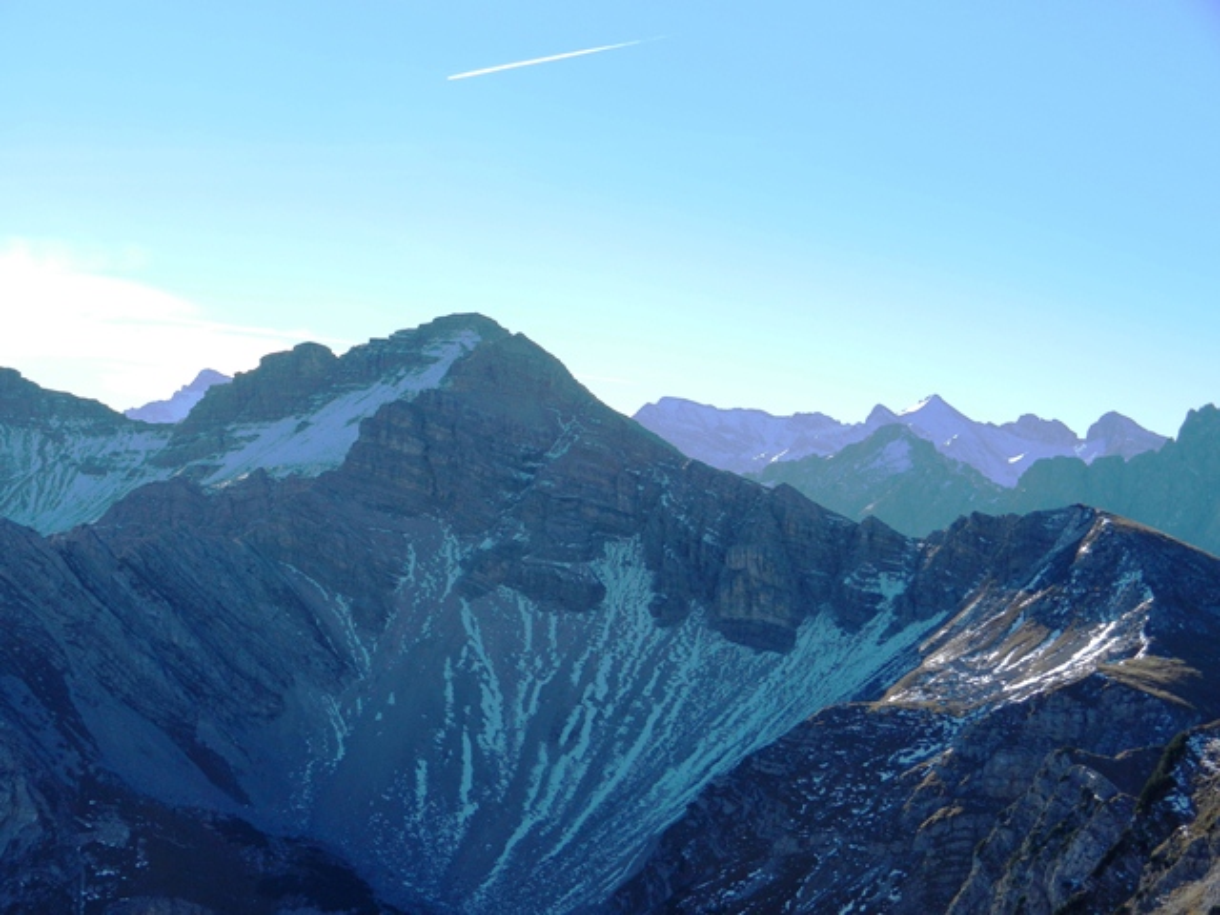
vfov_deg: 21.6
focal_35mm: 68
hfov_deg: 28.6
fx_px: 2397
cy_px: 458
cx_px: 610
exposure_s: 1/800
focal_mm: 12.3
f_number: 4.6
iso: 160
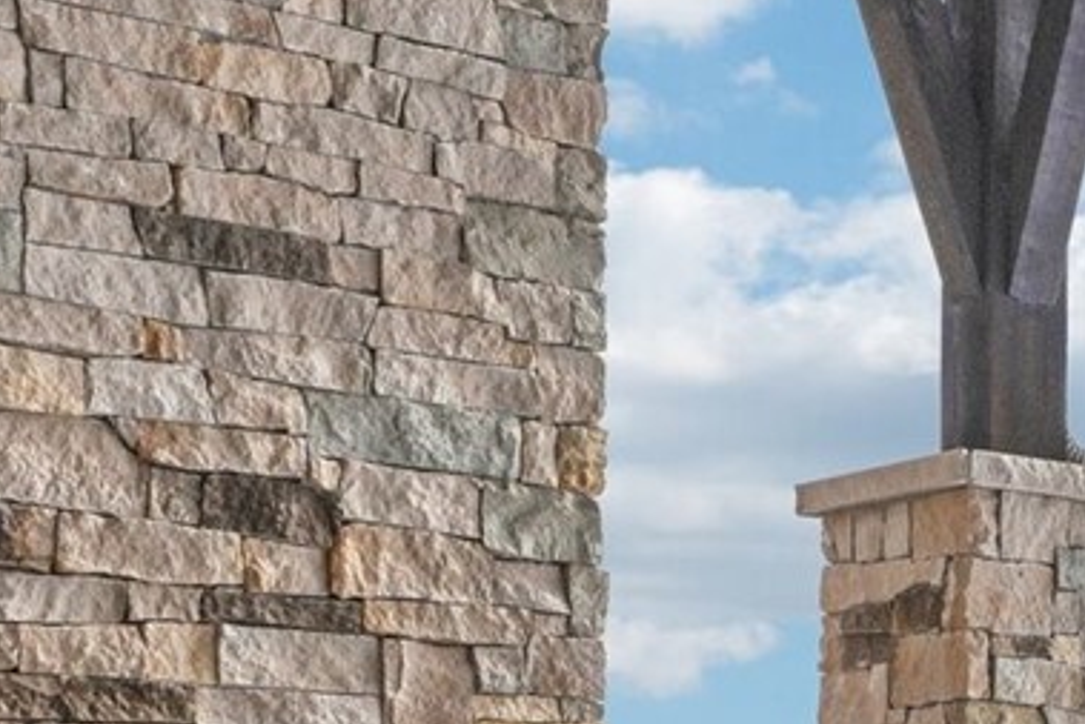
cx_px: 1413
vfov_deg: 14.8
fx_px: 2630
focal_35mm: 87
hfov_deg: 21.1
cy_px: 997
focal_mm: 13
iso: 100
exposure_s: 1/500
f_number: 8
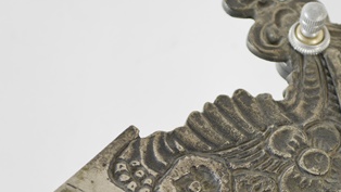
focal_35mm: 144
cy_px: 150
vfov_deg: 8.4
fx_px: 1303
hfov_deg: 14.8
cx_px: 261
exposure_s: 1/60
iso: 450
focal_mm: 48
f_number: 5.3
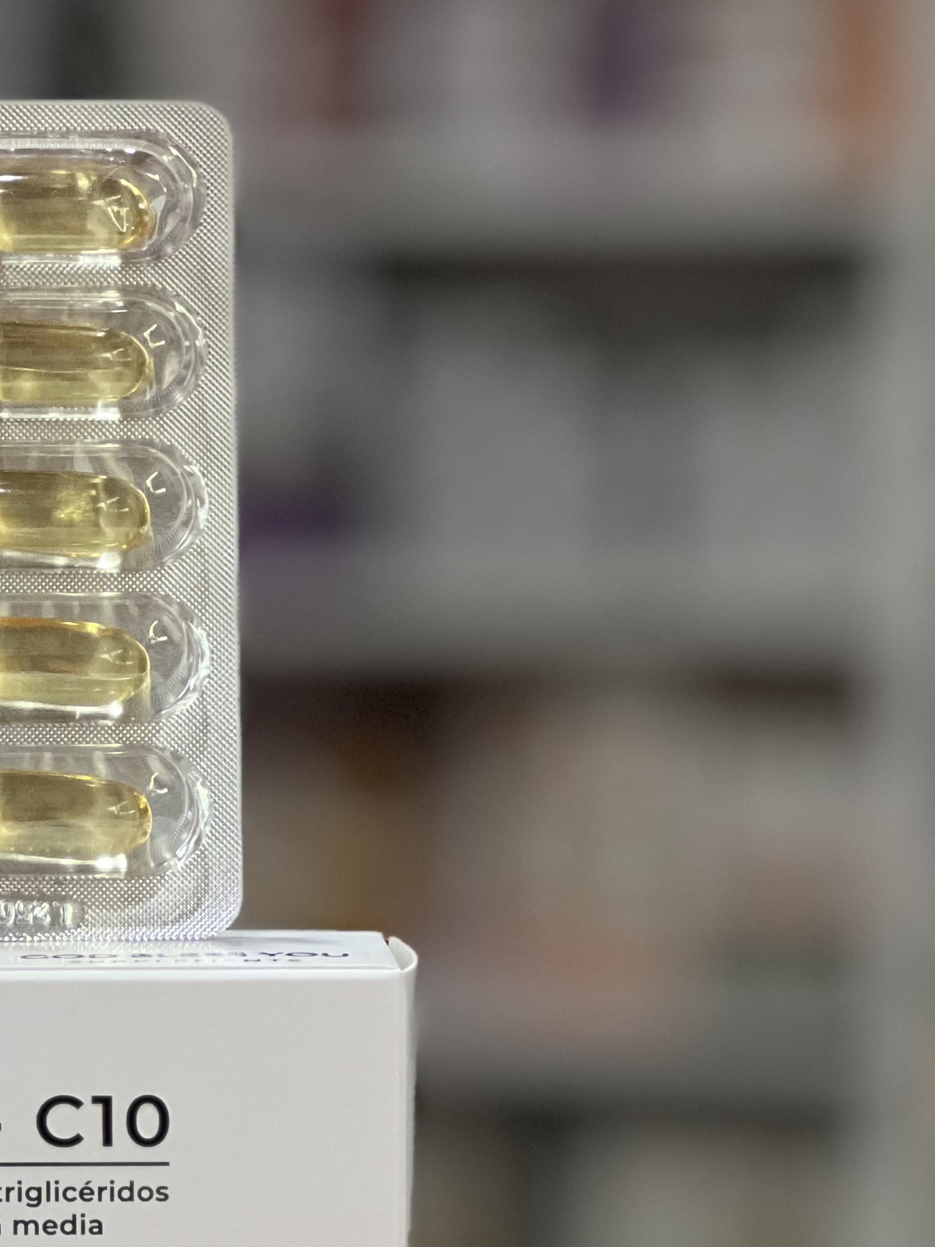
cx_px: 69
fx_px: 5690
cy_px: 972
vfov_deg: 12.5
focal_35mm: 158
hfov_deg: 9.3
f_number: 2.8
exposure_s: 1/40
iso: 320
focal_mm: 9
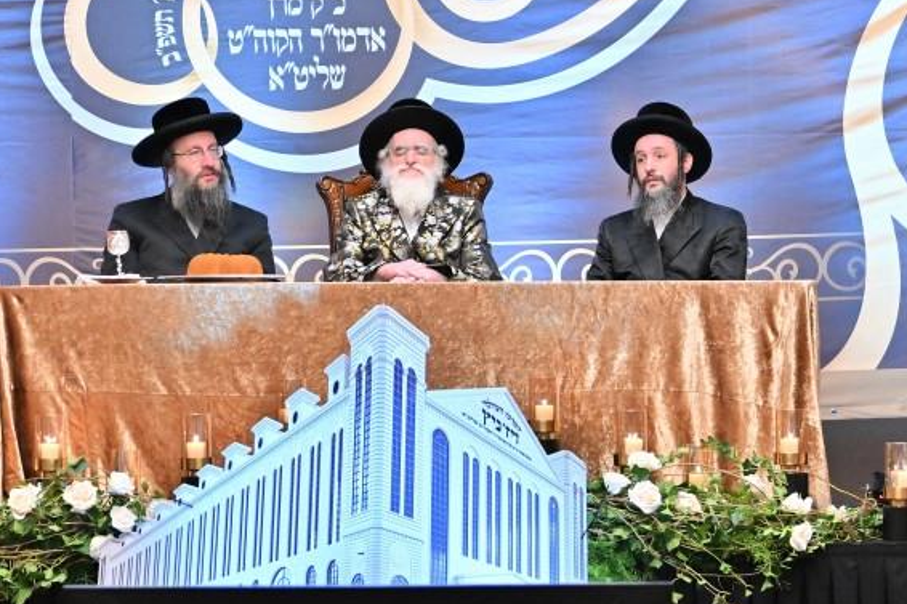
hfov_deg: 10.8
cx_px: 473
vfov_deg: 7.2
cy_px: 144
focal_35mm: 190
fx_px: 4785
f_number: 2.8
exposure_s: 1/200
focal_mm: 70
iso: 1600
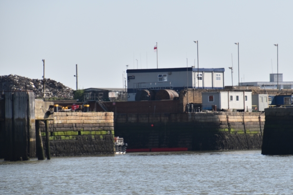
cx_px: 160
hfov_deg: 7.3
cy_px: 106
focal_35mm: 281
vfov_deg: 4.9
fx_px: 2282
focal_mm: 165
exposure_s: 1/800
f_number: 7.1
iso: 200
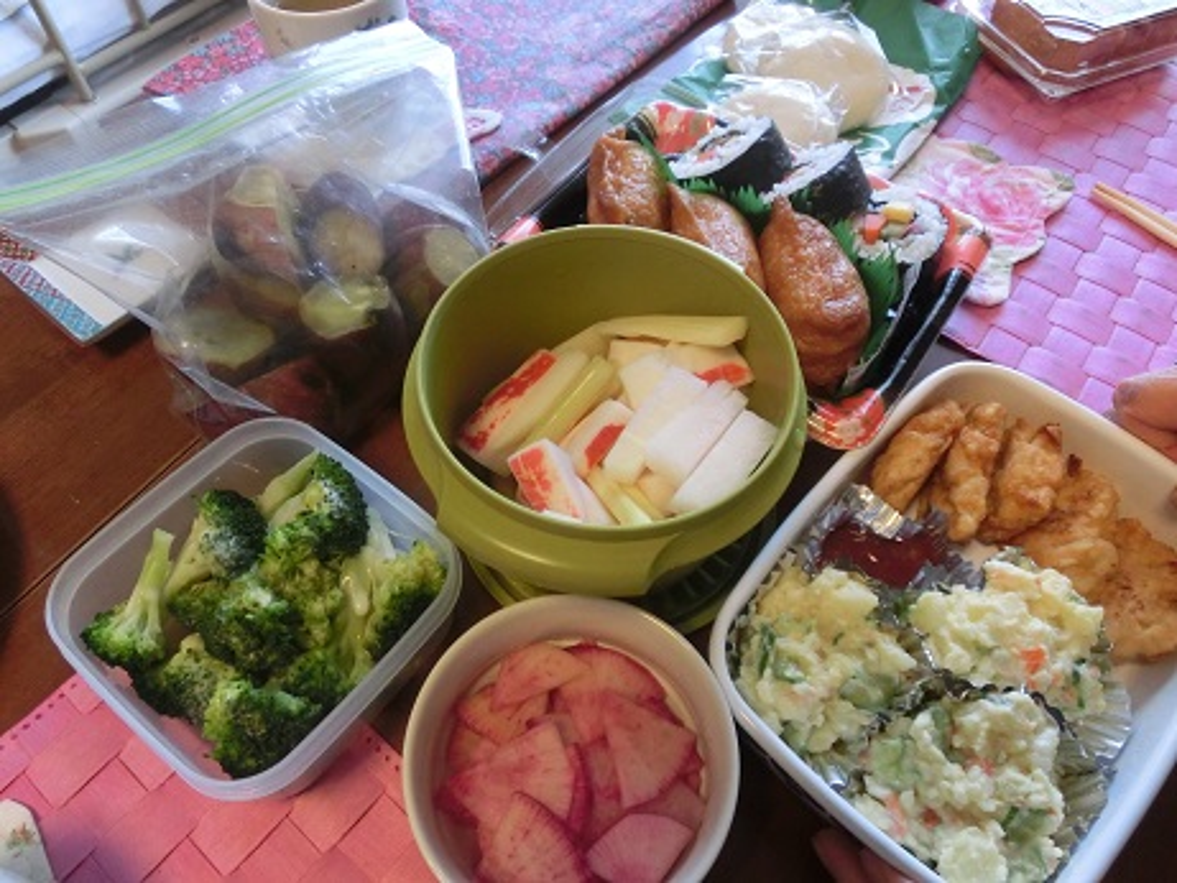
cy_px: 442
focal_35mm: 25
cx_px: 588
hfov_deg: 69.4
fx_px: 850
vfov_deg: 54.9
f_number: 3.3
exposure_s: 1/125
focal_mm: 4.4
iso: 640
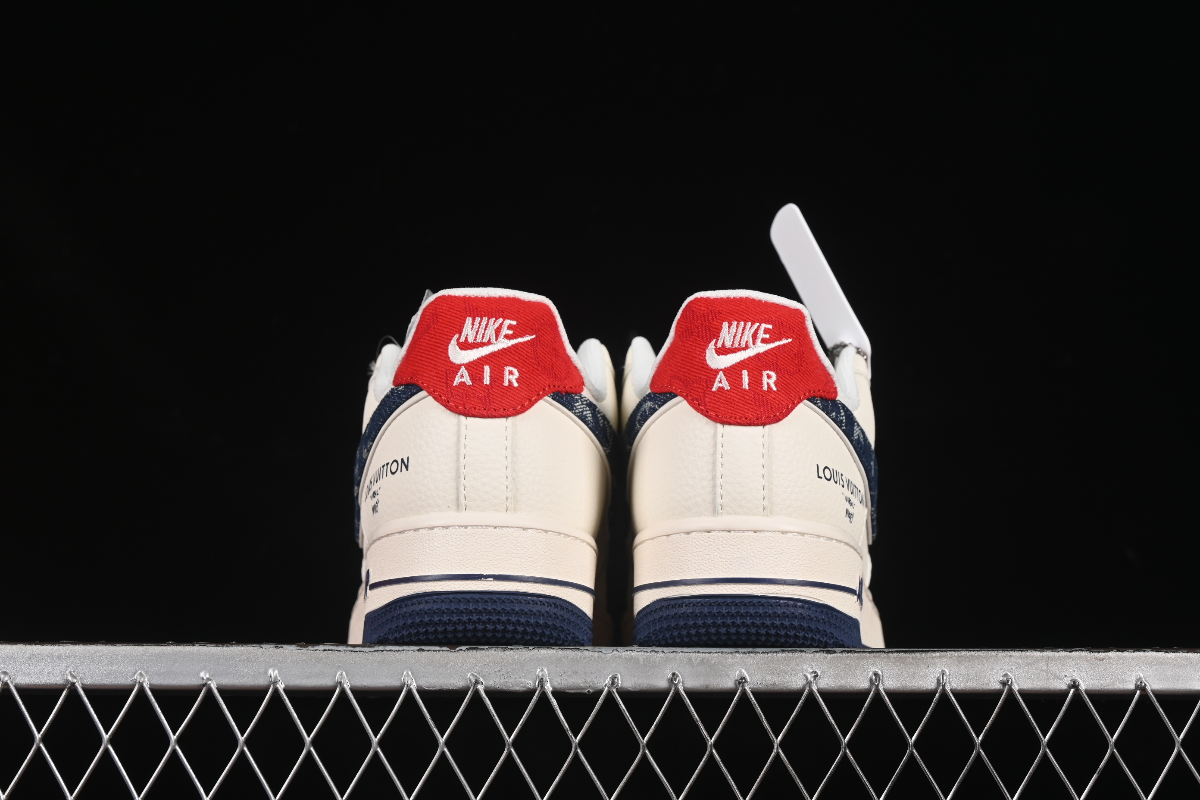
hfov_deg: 27.0
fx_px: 2500
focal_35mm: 75
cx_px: 600
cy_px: 400
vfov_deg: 18.2
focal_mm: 50
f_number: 8
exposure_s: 1/80
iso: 160
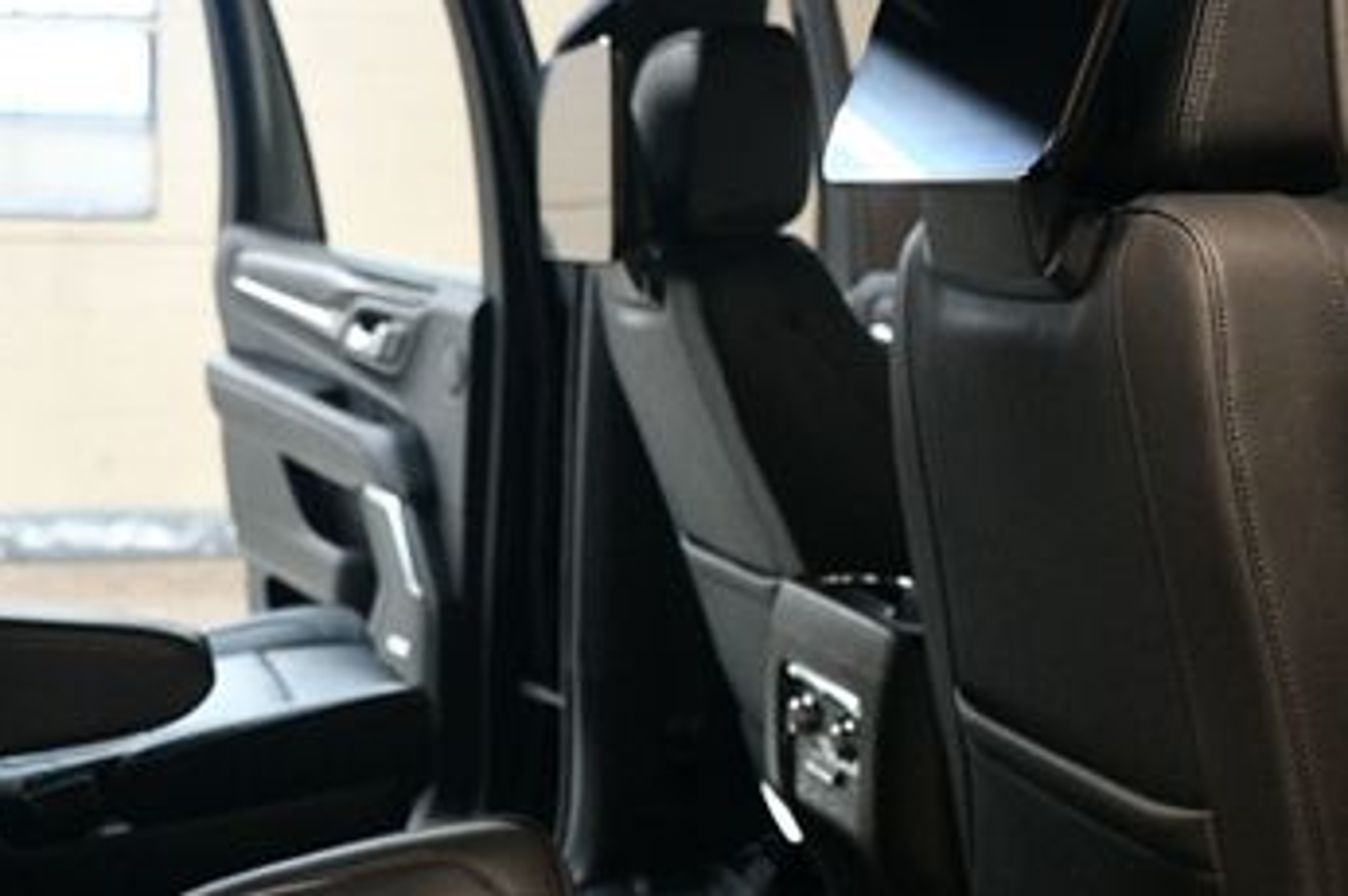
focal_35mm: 61
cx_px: 292
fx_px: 2282
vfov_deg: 22.0
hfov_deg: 32.1
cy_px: 701
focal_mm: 22
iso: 3200
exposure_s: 1/80
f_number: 3.5
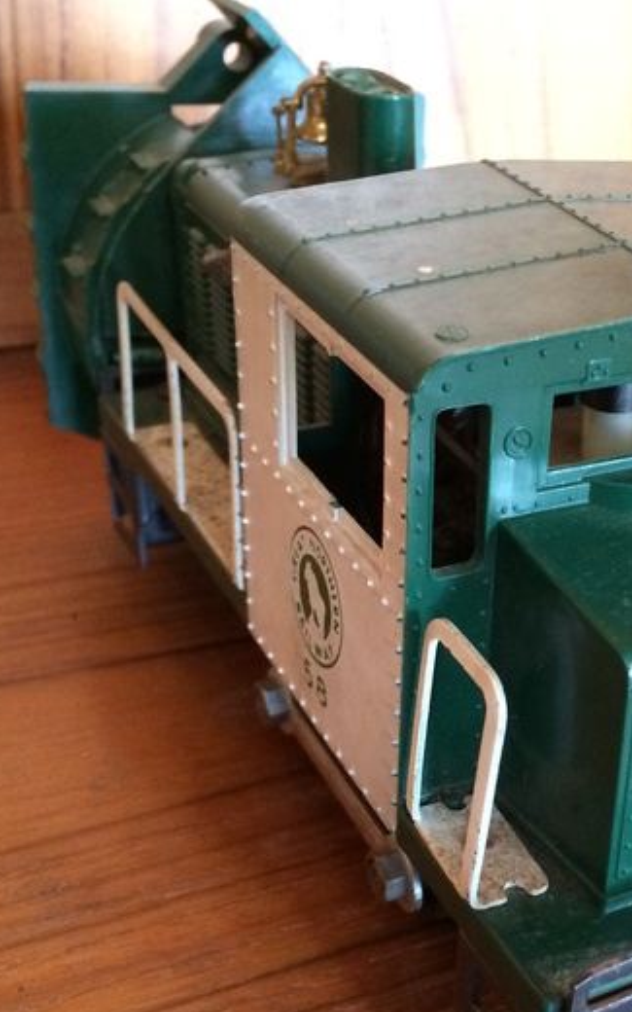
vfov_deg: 36.6
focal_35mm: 55
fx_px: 1516
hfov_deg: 22.9
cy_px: 655
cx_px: 581
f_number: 2.2
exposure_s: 1/15
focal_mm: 4.12
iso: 320
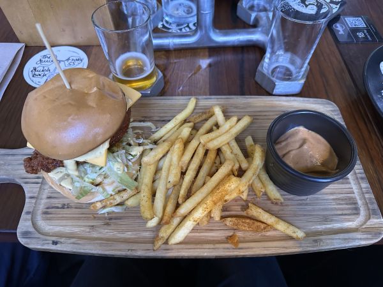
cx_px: 192
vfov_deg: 56.8
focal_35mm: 24
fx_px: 266
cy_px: 144
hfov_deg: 71.6
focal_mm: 6.86
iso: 640
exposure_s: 1/33
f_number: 1.78
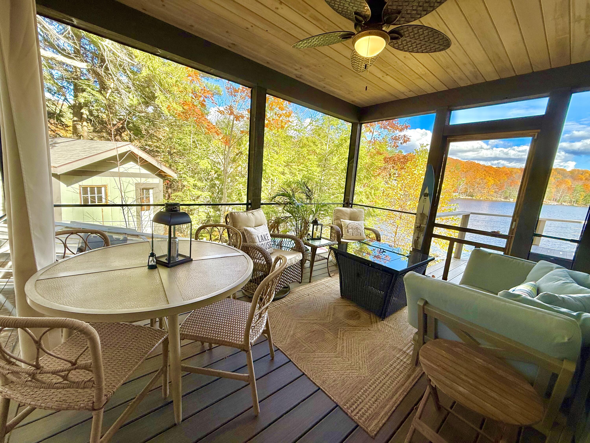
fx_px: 239
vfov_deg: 85.7
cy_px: 222
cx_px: 295
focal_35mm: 14
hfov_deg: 102.1
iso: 64
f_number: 2.2
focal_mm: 2.22
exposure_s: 1/214
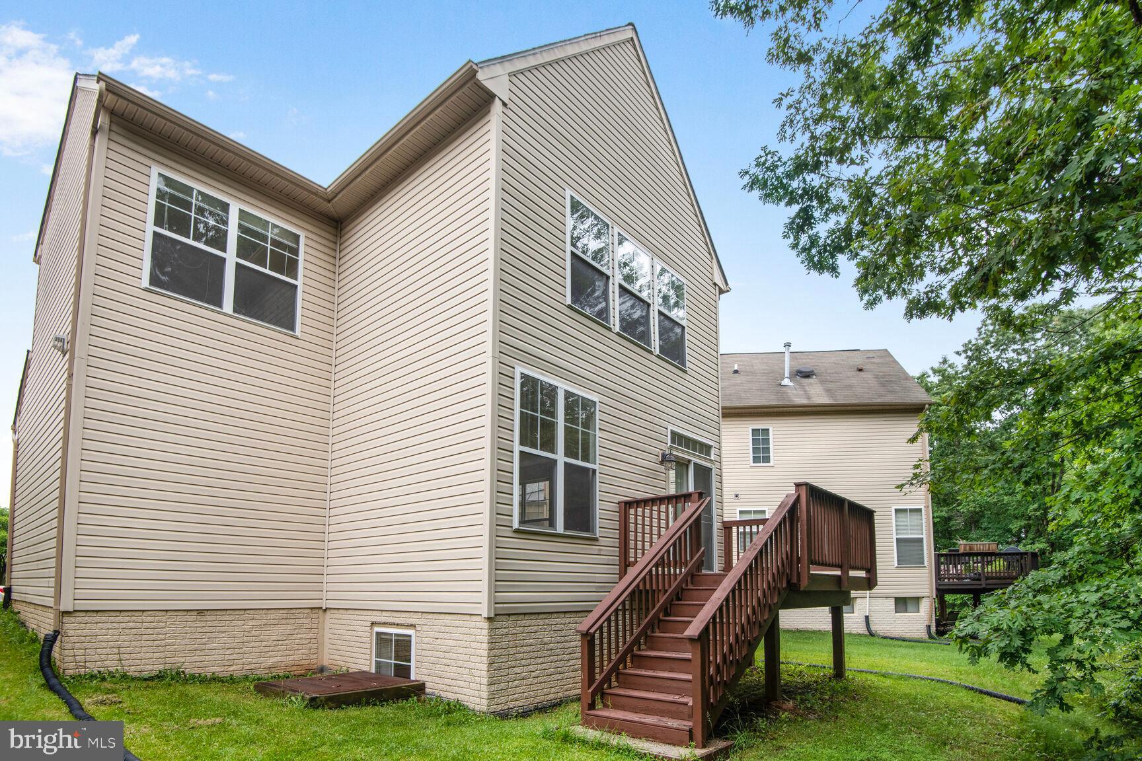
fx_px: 508
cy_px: 380
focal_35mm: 16
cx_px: 571
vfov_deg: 73.7
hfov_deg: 96.7
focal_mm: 16
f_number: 8
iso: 200
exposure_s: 1/250
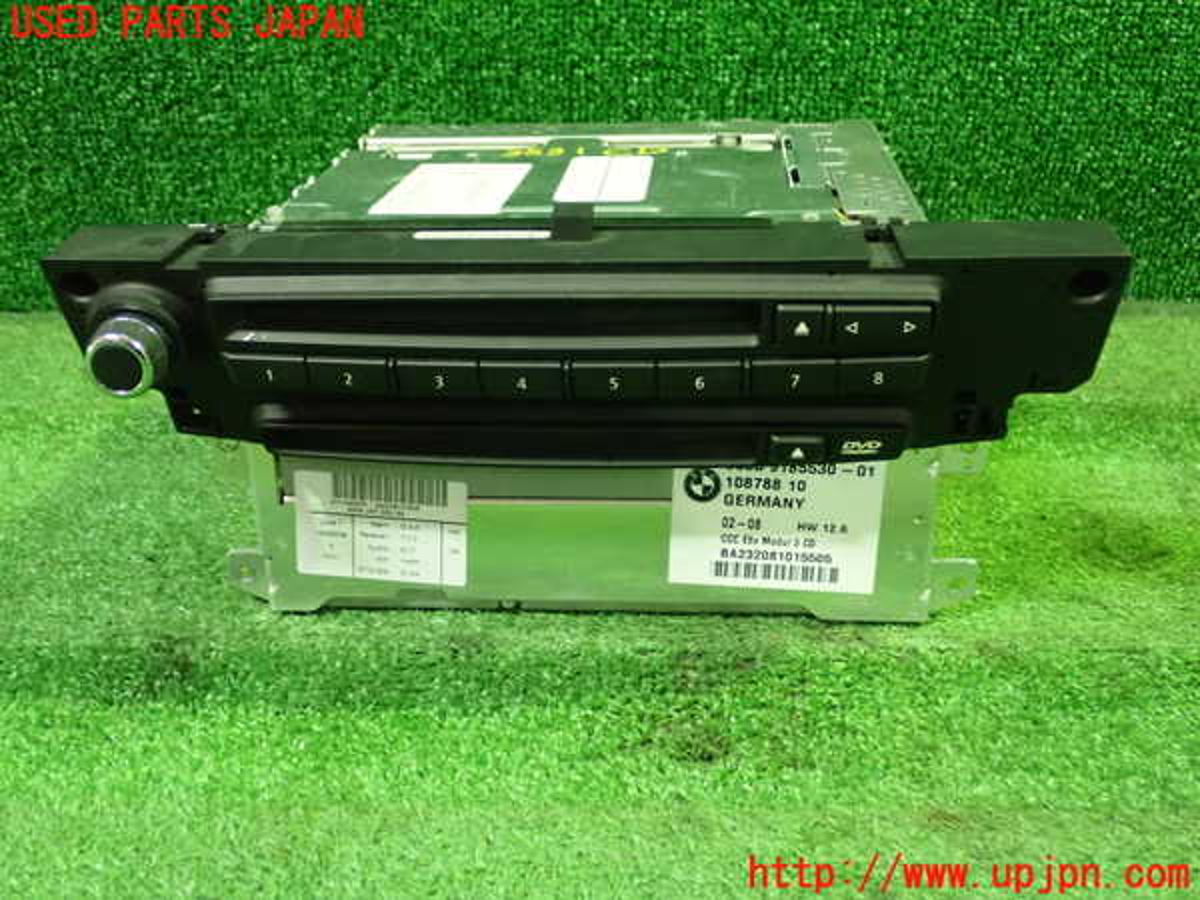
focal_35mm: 40
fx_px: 1387
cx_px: 600
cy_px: 450
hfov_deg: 46.8
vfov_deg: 36.0
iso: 1600
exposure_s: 1/40
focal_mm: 7.34
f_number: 2.8
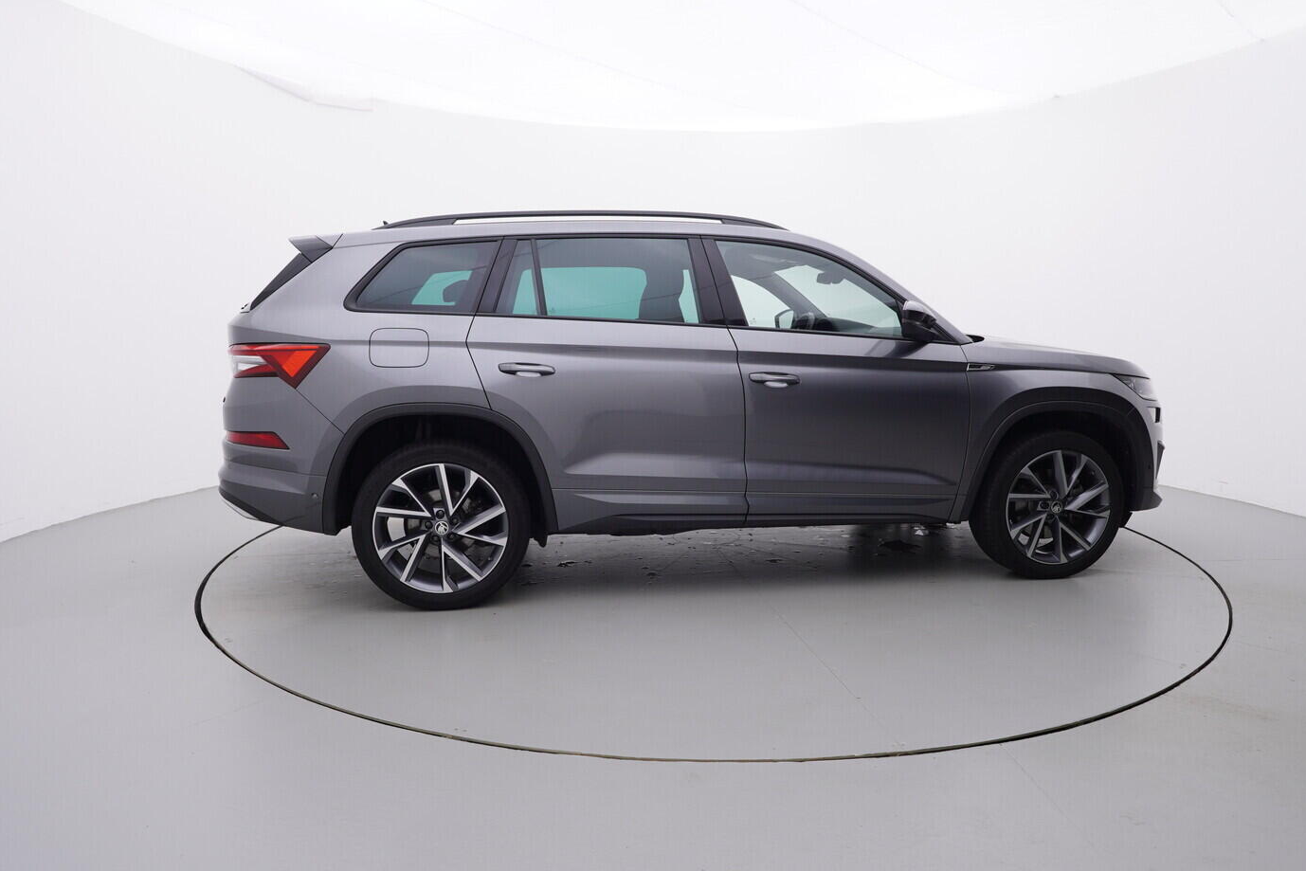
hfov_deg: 74.8
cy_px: 455
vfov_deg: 54.1
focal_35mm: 24
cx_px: 680
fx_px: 853
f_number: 5
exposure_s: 1/80
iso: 200
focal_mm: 15
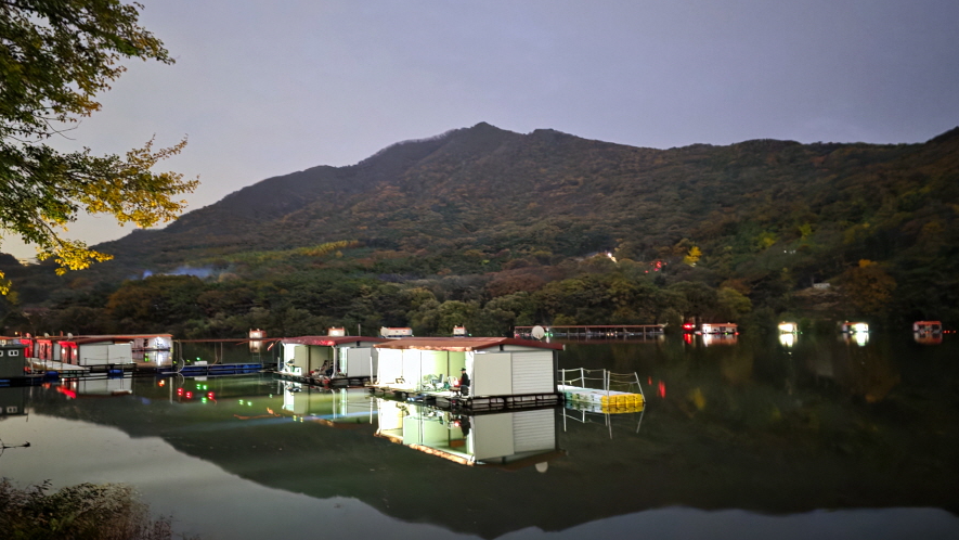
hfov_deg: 66.0
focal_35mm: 29
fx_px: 738
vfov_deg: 40.1
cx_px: 464
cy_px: 298
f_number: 1.7
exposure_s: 1/2
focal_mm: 6.3
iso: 3200
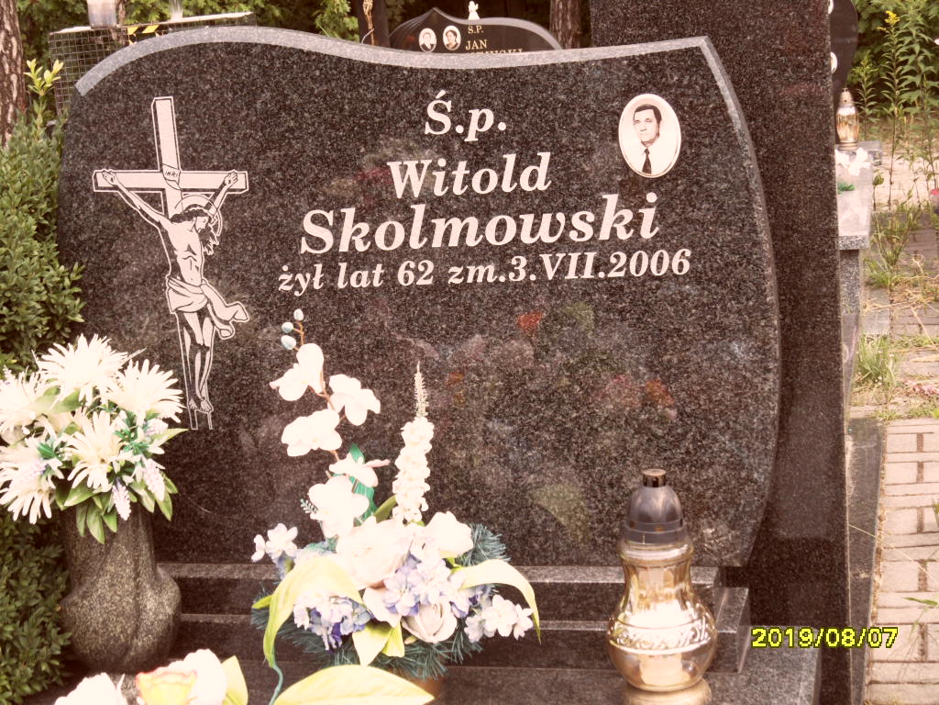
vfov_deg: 24.4
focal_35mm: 60
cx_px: 470
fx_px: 1628
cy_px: 352
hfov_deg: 32.2
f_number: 4
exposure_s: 1/125
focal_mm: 10.3
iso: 80
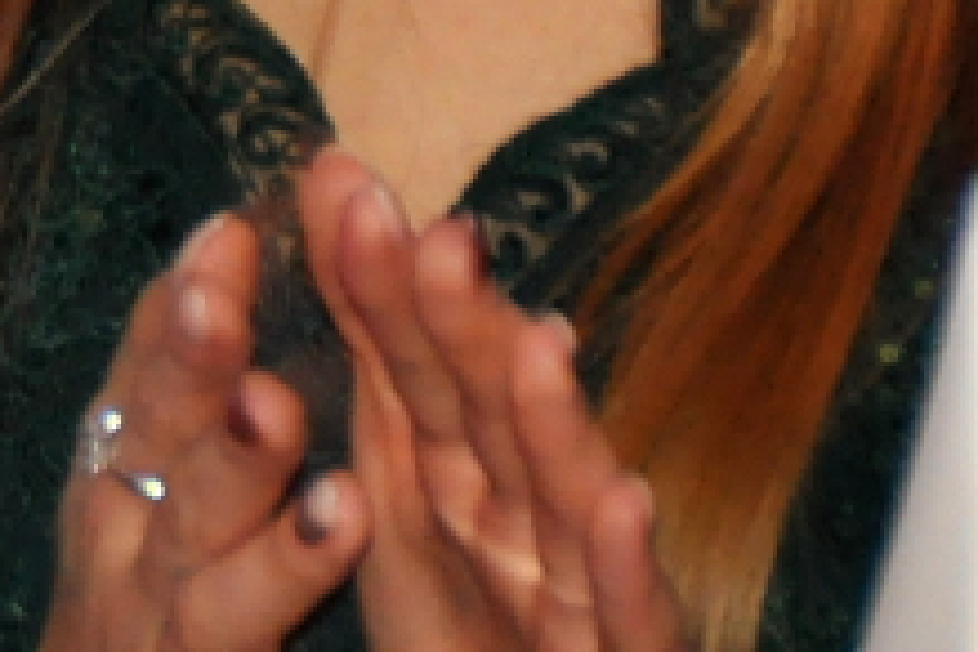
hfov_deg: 2.1
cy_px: -755
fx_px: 26621
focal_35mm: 980
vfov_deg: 1.4
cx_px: -603
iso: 800
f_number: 6
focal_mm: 140
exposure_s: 1/60
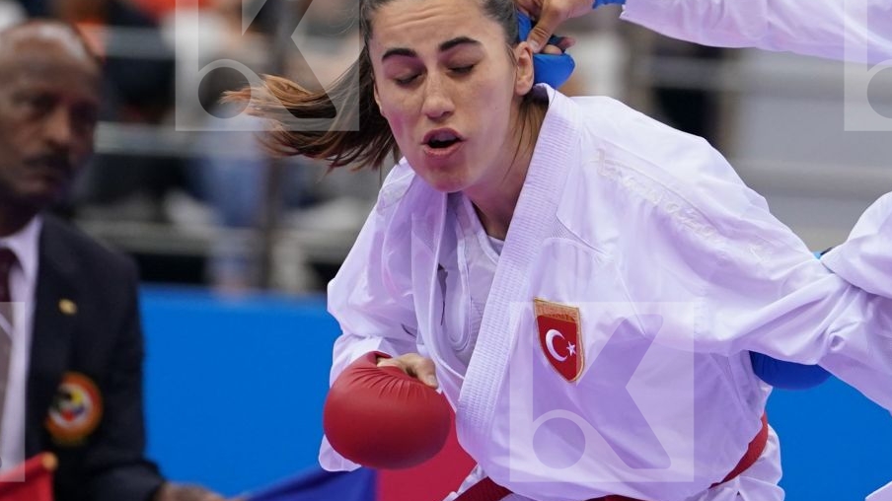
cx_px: 602
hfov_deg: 3.5
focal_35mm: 626
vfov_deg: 1.9
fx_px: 14803
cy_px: 41
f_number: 2.8
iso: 1250
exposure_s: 1/1000
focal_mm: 200
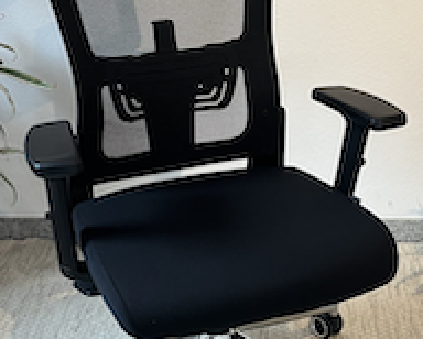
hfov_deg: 28.7
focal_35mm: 66
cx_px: 200
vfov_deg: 23.2
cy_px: 173
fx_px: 827
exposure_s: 1/50
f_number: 1.6
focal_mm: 5.1
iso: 125
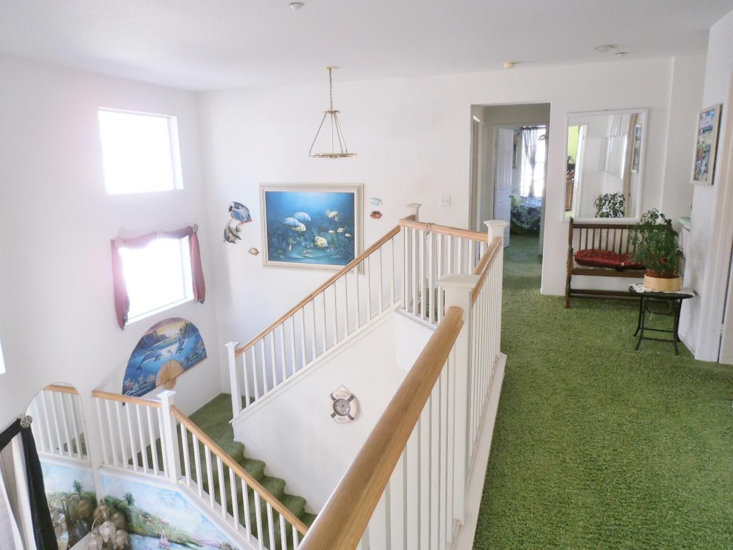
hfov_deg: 71.6
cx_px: 366
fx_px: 508
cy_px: 275
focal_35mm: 24
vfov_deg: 56.8
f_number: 3
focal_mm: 4.2
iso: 100
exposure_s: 1/30
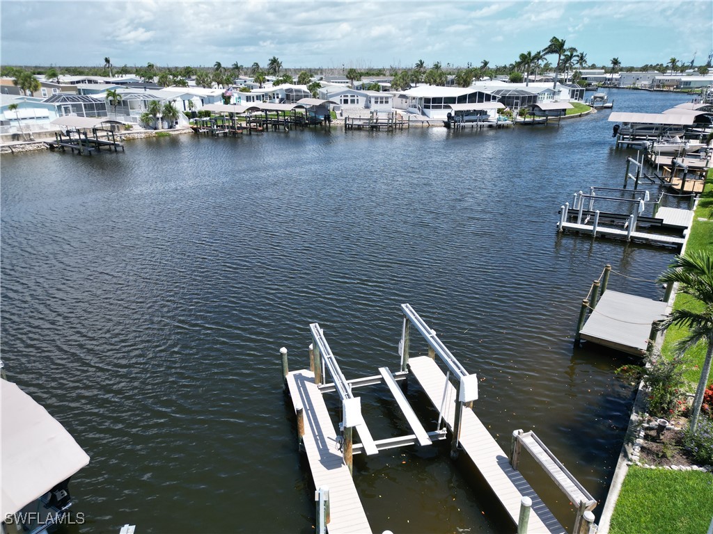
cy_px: 267
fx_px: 494
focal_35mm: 24
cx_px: 356
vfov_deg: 56.8
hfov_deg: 71.6
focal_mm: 6.72
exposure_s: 1/3000
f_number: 1.7
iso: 150
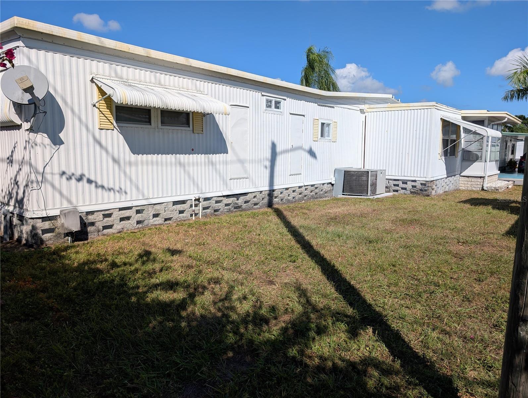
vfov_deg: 56.9
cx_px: 264
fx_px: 367
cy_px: 199
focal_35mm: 24
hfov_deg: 71.5
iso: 21
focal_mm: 6.9
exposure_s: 1/2208
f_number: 1.68
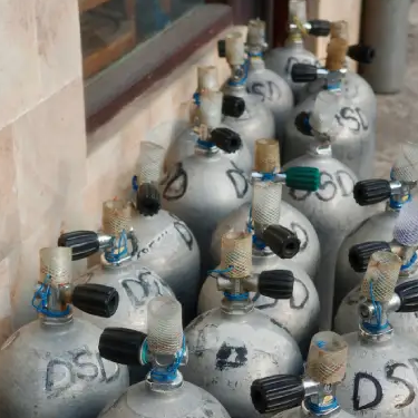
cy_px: 320
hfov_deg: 22.5
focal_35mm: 77
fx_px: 1052
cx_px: 198
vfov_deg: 22.2
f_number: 3.5
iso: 100
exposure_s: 1/200
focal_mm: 26
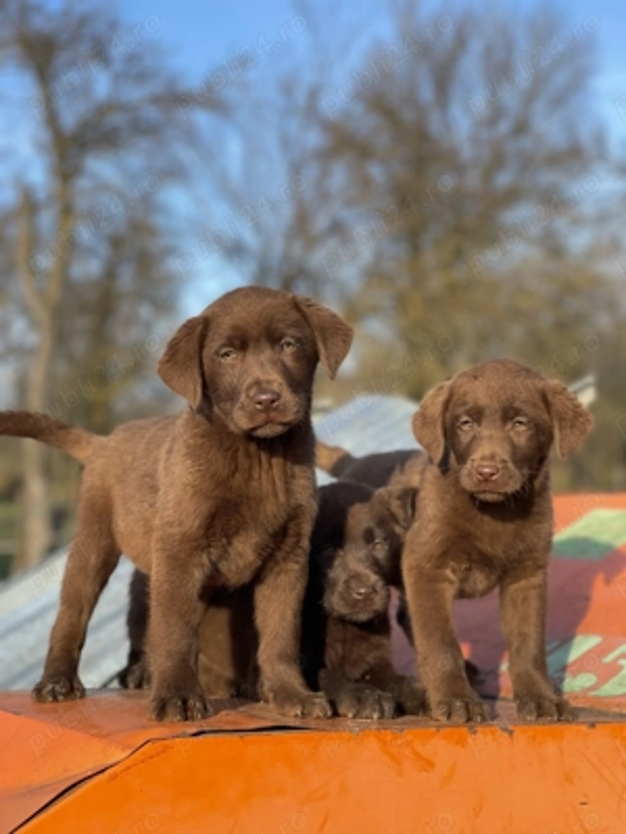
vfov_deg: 30.3
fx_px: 1543
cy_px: 417
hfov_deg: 22.9
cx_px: 313
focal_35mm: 64
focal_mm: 7.5
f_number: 2.2
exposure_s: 1/438
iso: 32
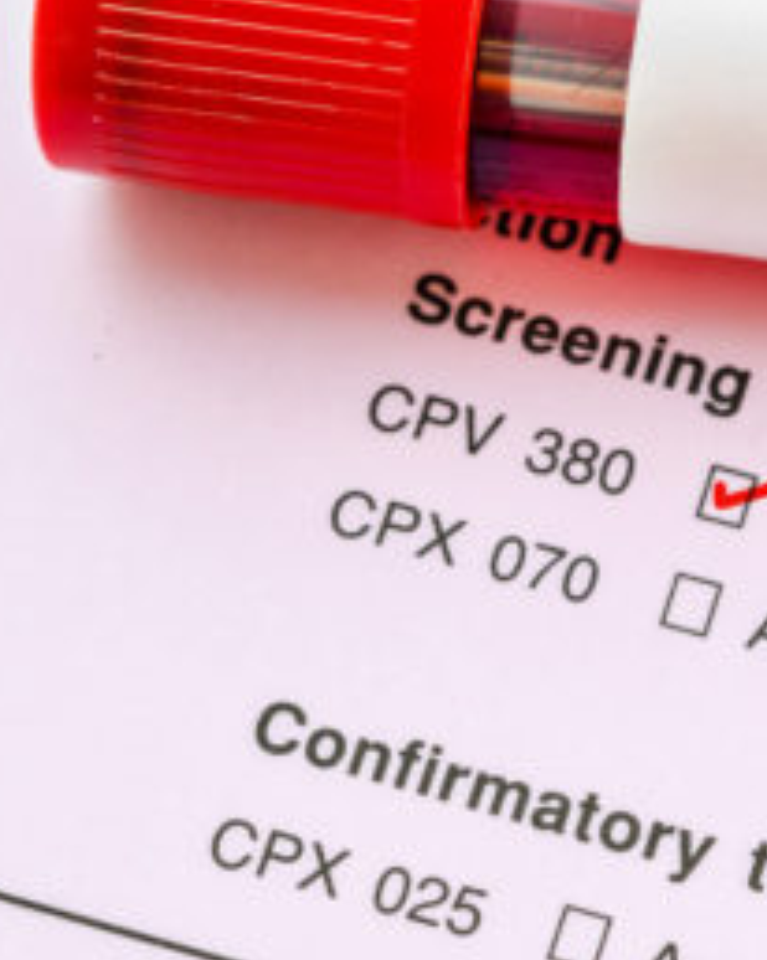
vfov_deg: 10.7
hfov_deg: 8.5
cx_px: 879
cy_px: 331
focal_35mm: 180
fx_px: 5114
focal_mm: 60
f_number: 11
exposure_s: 1/4
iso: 125
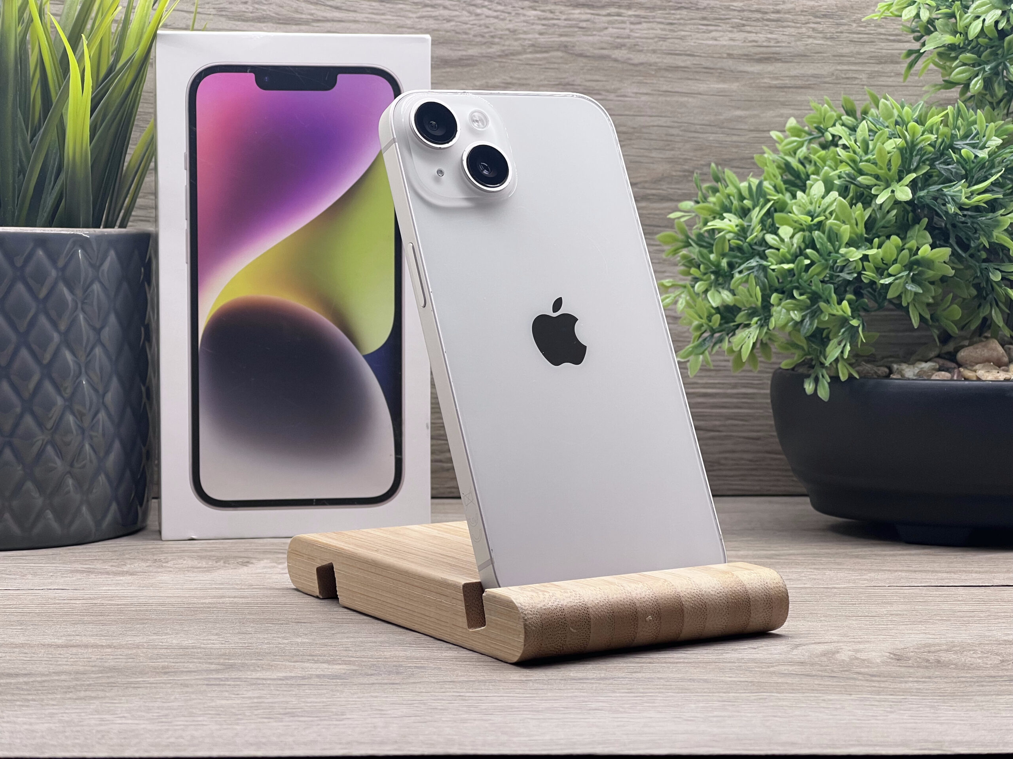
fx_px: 2253
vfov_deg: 19.1
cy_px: 380
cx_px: 506
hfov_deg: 25.3
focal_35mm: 77
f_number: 2.8
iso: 64
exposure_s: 1/100
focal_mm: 9
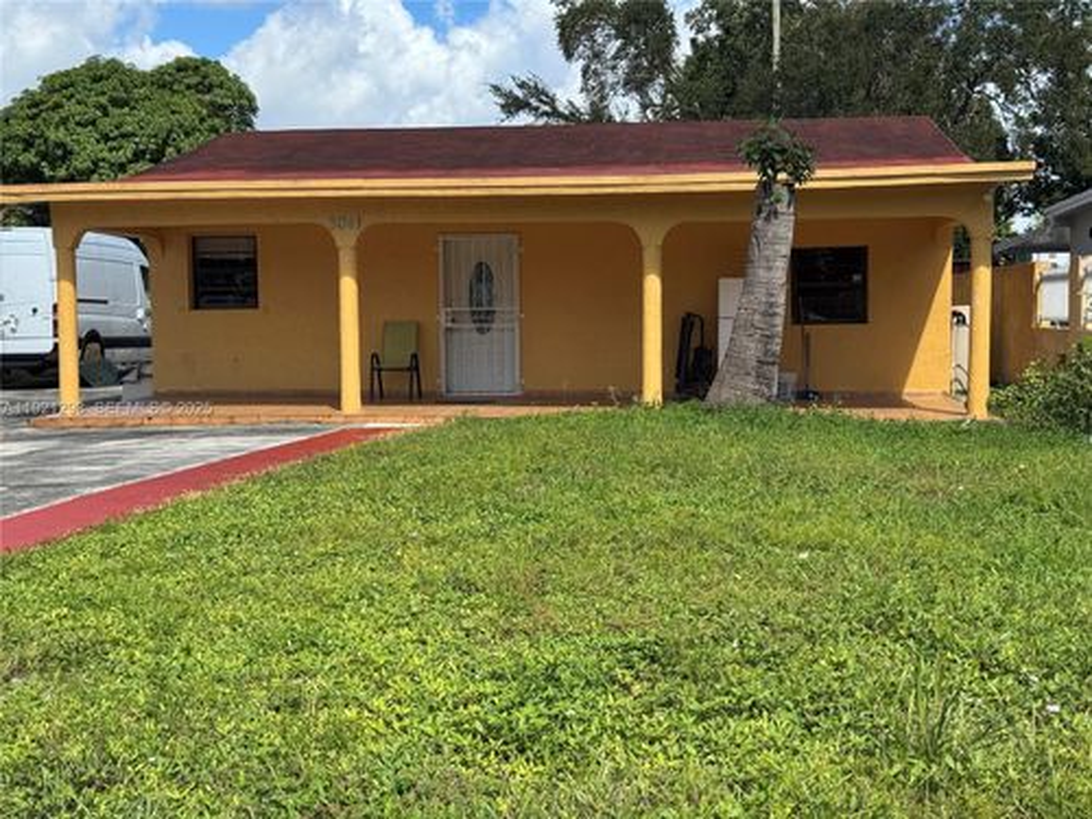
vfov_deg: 30.3
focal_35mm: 48
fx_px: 1514
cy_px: 410
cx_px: 546
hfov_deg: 39.7
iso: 64
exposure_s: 1/3610
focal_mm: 6.76
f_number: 1.78
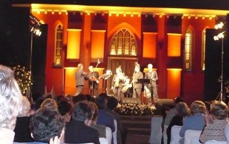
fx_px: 325
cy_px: 81
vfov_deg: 24.9
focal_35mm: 52
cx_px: 114
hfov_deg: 38.9
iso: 640
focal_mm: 5.8
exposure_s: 1/30
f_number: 2.8
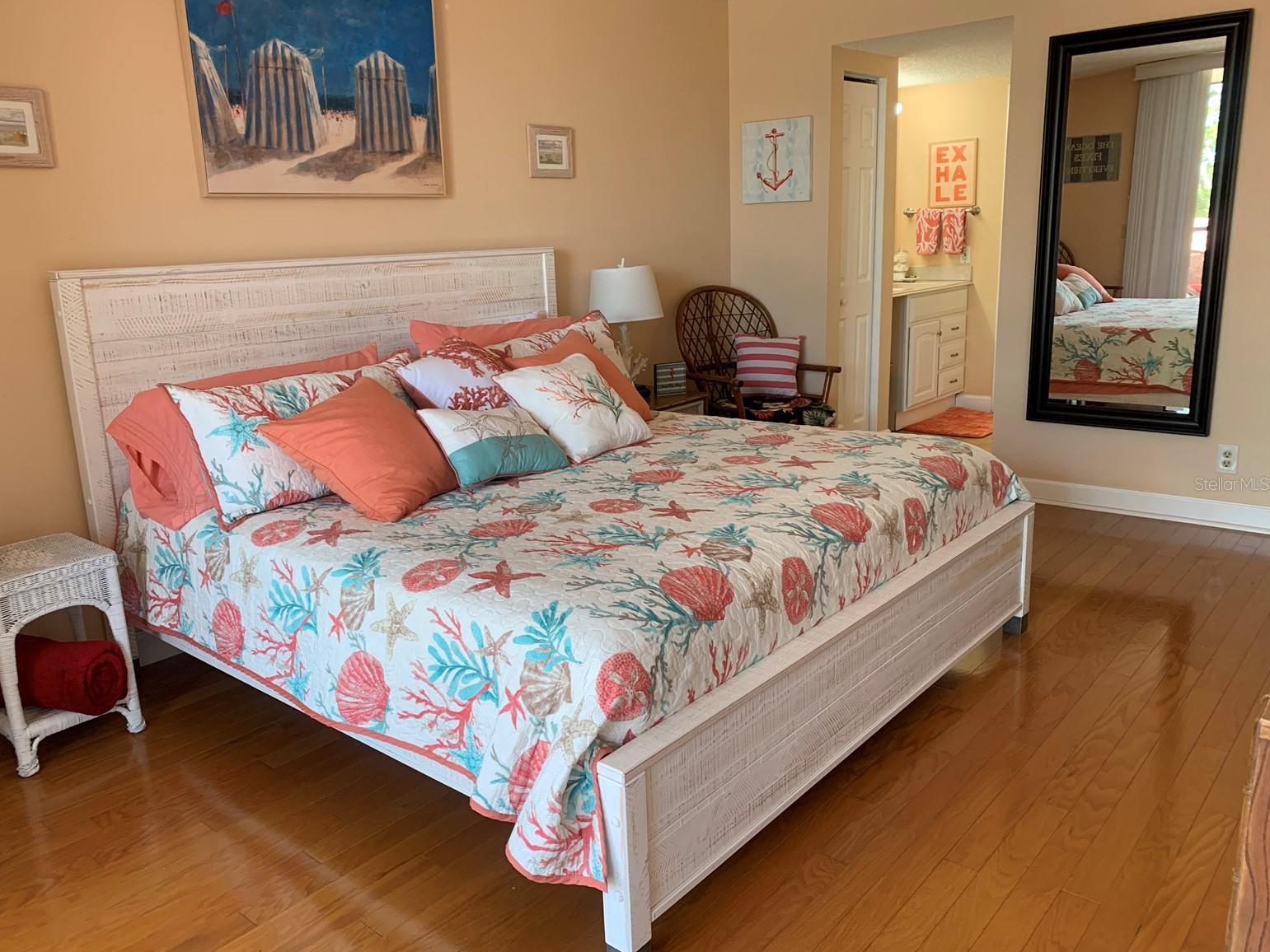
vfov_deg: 51.4
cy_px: 483
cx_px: 613
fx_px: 991
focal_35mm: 27
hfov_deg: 65.3
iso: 100
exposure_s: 1/90
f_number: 1.8
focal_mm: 4.25
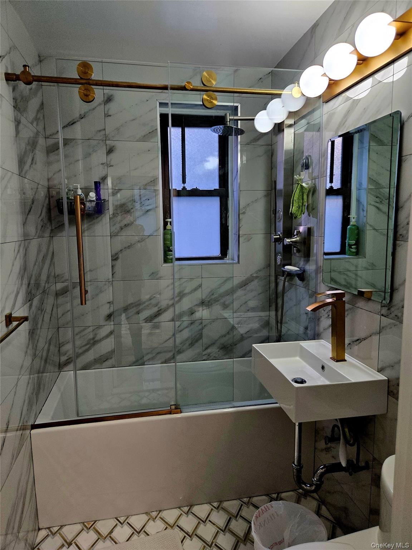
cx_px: 206
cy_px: 275
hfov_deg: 58.9
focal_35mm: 23
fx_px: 365
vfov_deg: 73.9
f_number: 1.8
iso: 250
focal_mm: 5.4
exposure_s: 1/120
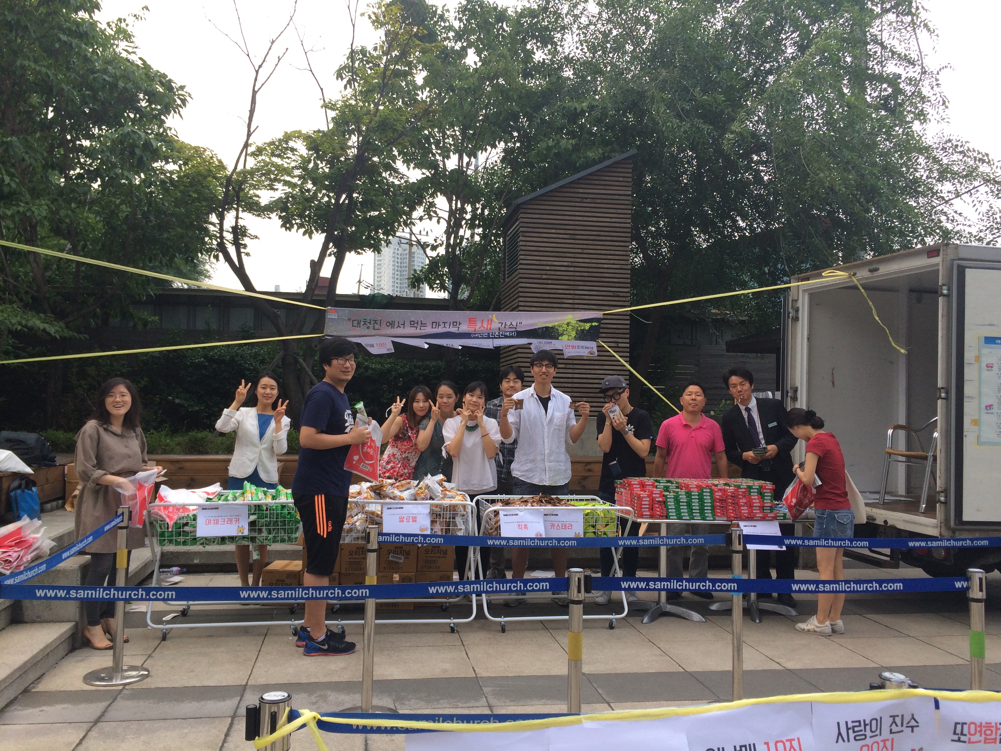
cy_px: 376
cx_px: 500
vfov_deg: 48.2
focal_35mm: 29
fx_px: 839
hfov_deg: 61.7
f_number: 2.2
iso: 40
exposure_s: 1/120
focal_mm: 4.15
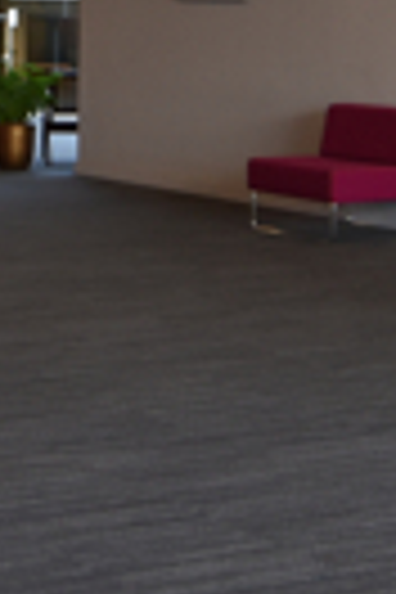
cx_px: -68
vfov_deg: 17.9
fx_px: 1798
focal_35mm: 109
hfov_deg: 12.3
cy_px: -104
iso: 200
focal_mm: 12
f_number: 4
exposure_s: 1/60
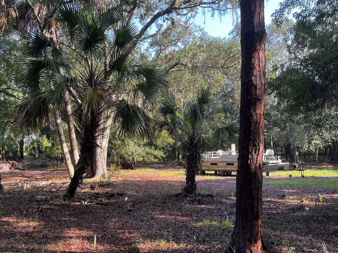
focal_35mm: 37
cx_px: 152
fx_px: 361
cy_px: 168
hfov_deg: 50.1
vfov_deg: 38.2
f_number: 1.6
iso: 40
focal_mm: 5.1
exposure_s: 1/203
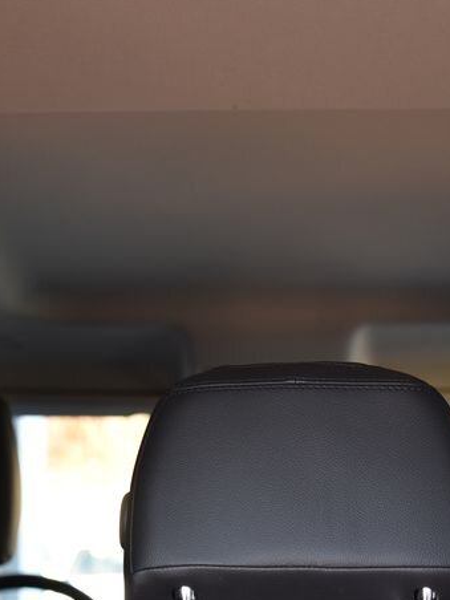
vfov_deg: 20.4
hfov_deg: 15.4
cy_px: 402
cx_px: 251
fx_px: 1664
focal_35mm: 96
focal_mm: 44
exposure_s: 1/80
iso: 500
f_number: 4.5
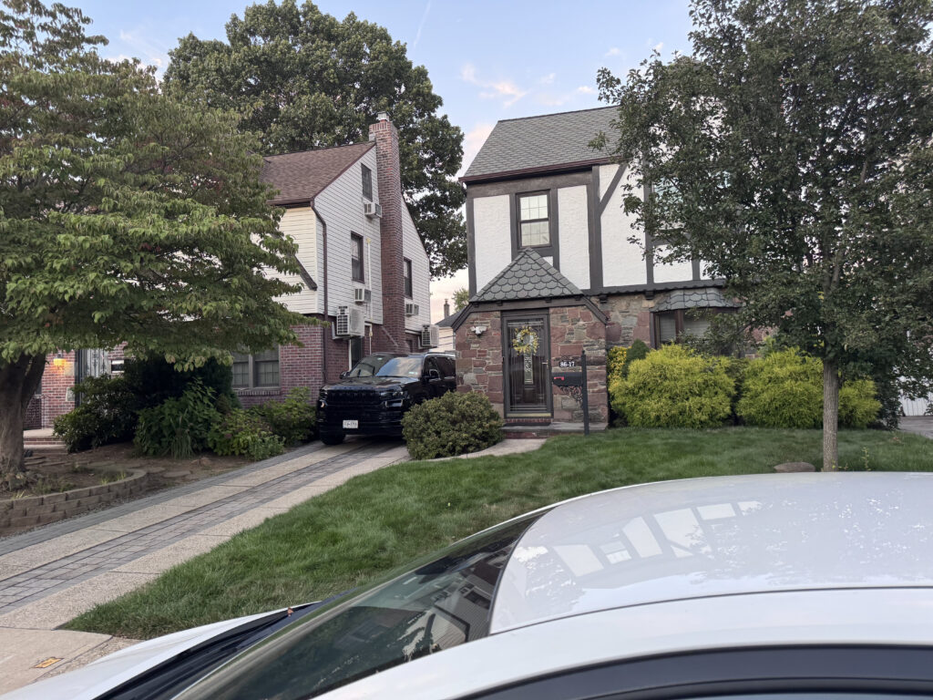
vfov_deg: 56.8
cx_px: 466
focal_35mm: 24
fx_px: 647
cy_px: 350
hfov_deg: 71.6
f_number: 1.78
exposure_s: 1/121
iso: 125
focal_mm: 6.76
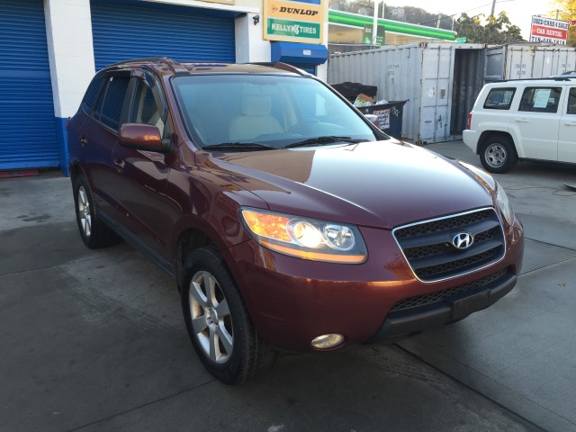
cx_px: 288
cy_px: 216
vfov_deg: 48.2
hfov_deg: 61.7
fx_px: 483
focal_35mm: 29
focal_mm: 4.15
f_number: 2.2
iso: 32
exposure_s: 1/126
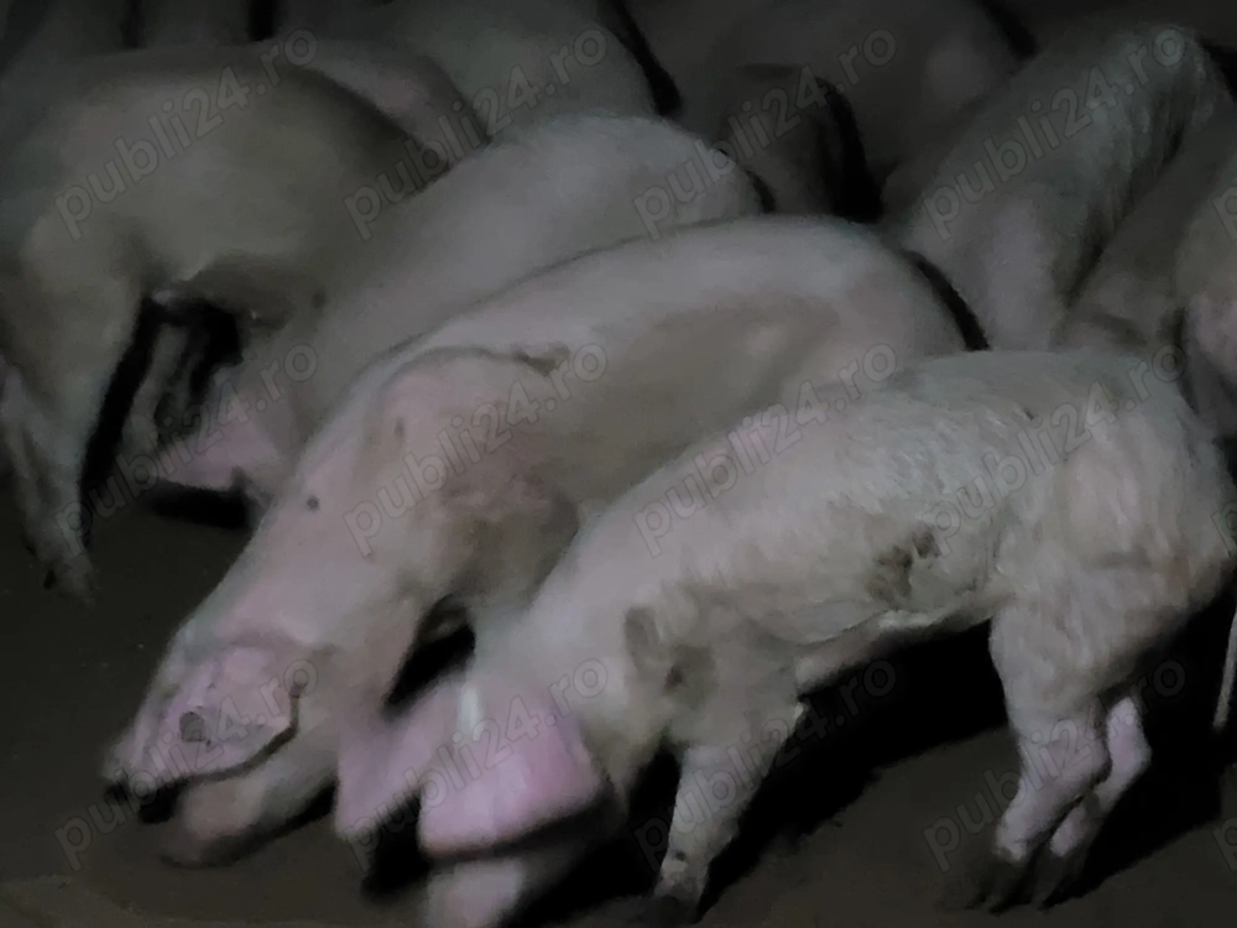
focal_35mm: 26
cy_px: 464
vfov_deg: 53.1
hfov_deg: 67.3
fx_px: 929
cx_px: 618
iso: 2000
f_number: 1.8
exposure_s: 1/10
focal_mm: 5.4
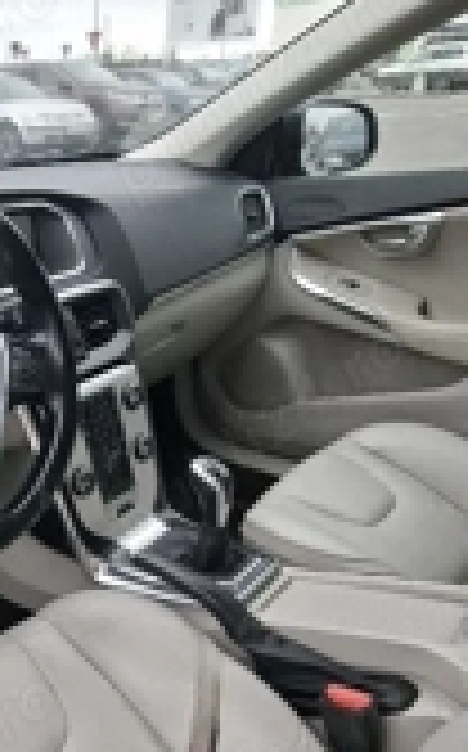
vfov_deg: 57.1
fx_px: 675
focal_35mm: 33
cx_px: 0
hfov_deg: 34.7
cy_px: 491
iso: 40
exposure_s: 1/50
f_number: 2.2
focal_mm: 1.74
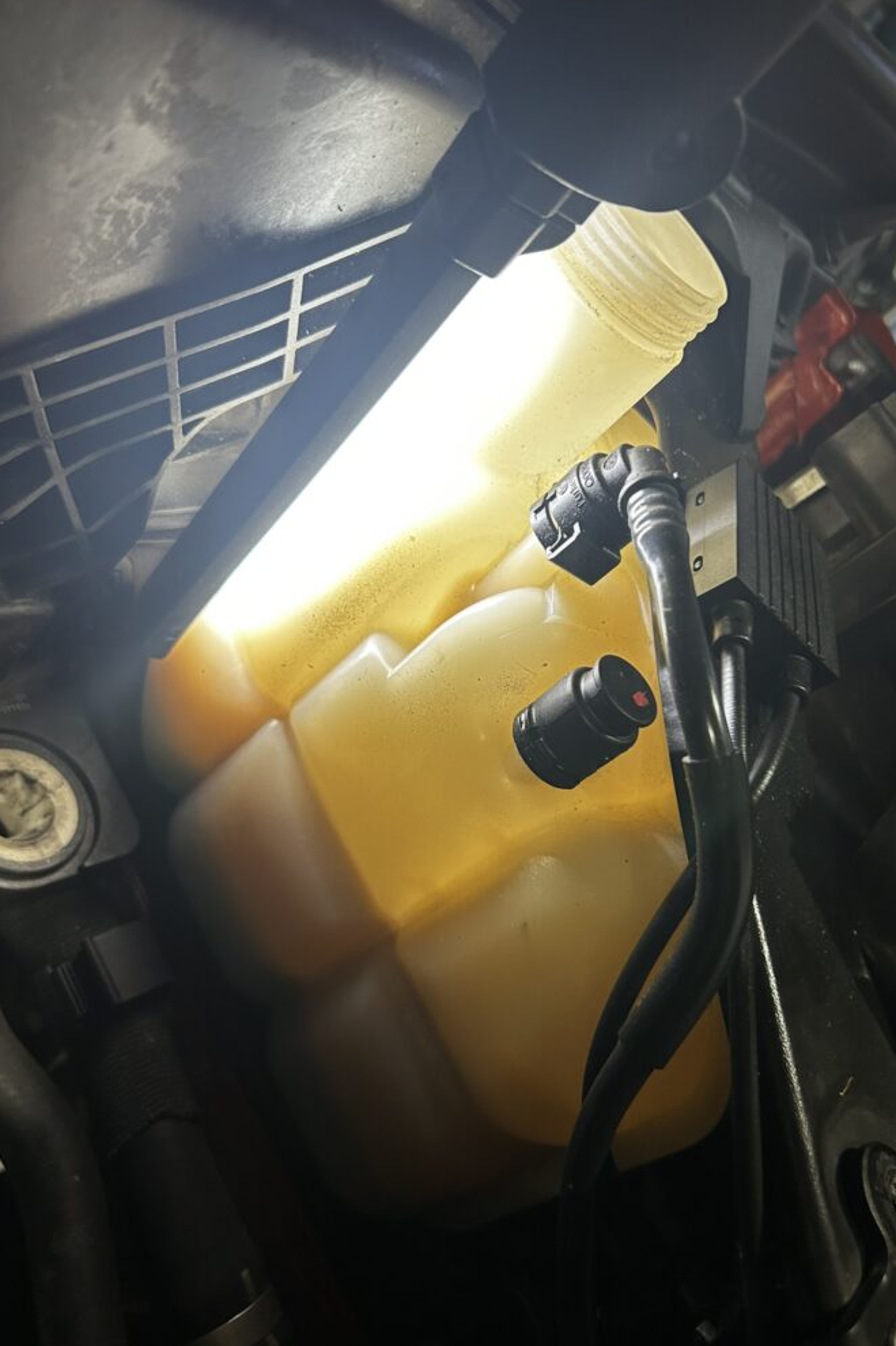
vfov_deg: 65.5
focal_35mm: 28
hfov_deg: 46.3
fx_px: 1046
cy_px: 680
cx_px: 488
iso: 125
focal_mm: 5.7
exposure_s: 1/119
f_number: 1.5
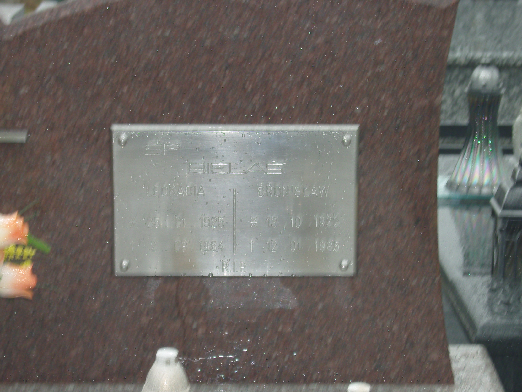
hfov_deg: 16.0
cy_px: 230
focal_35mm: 123
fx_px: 1855
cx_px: 225
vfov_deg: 12.0
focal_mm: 21.9
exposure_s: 1/60
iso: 125
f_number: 5.2
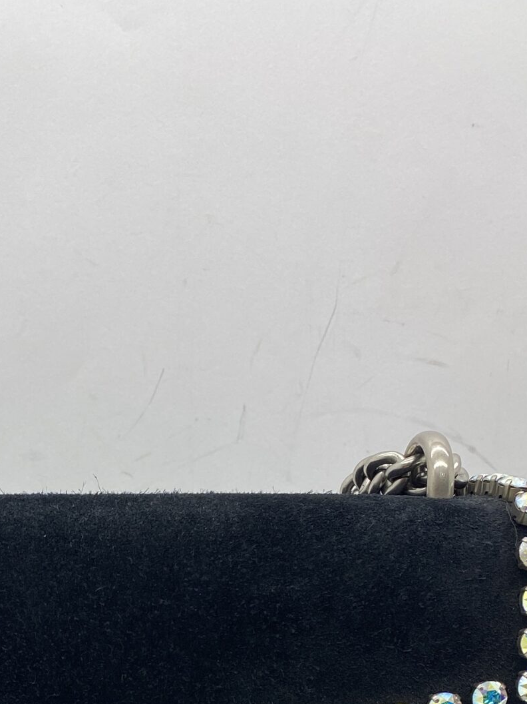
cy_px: 851
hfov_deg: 22.5
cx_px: 23
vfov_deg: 27.1
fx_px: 1280
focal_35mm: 63
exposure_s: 1/105
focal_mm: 4.25
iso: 32
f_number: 1.8
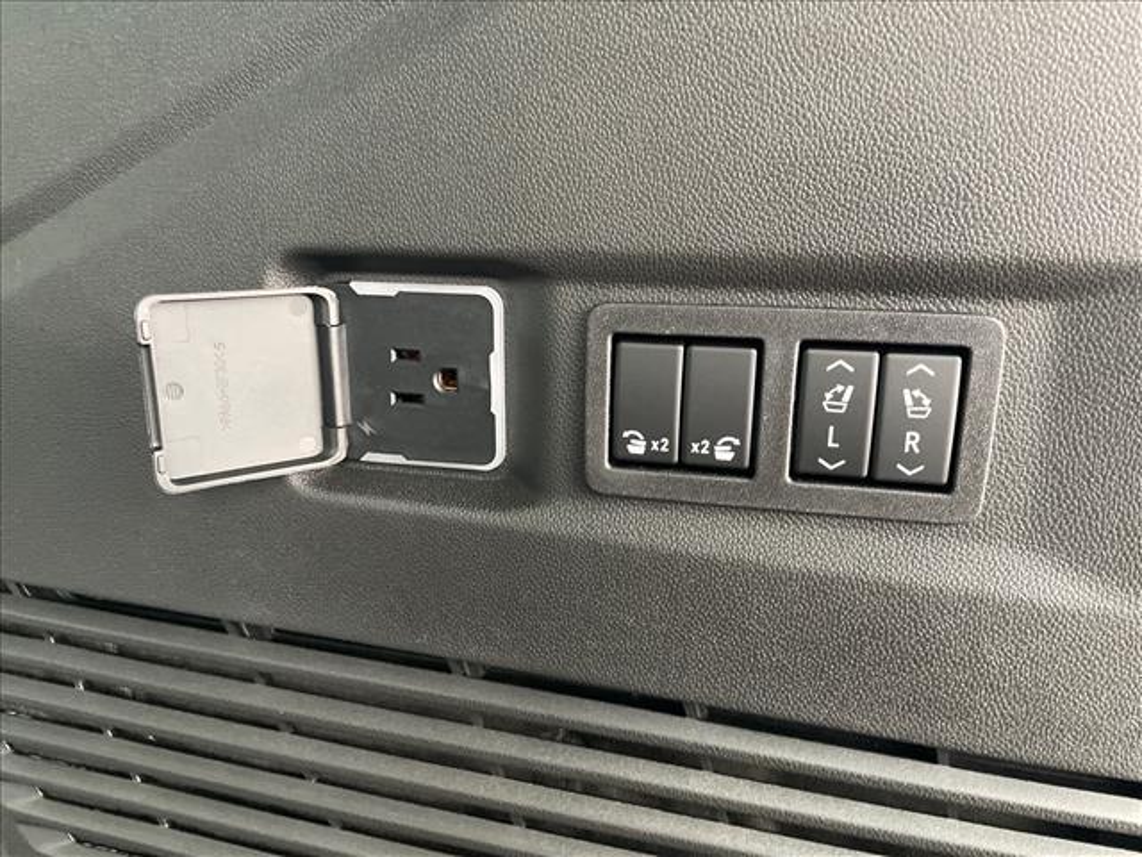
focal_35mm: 26
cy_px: 428
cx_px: 571
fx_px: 858
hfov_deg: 67.3
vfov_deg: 53.1
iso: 500
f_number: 1.6
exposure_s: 1/60
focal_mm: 4.2
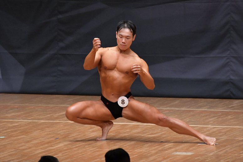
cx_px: 122
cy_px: 81
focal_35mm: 450
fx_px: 3036
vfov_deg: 3.1
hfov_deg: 4.6
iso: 6400
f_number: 5.6
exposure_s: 1/400
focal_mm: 300
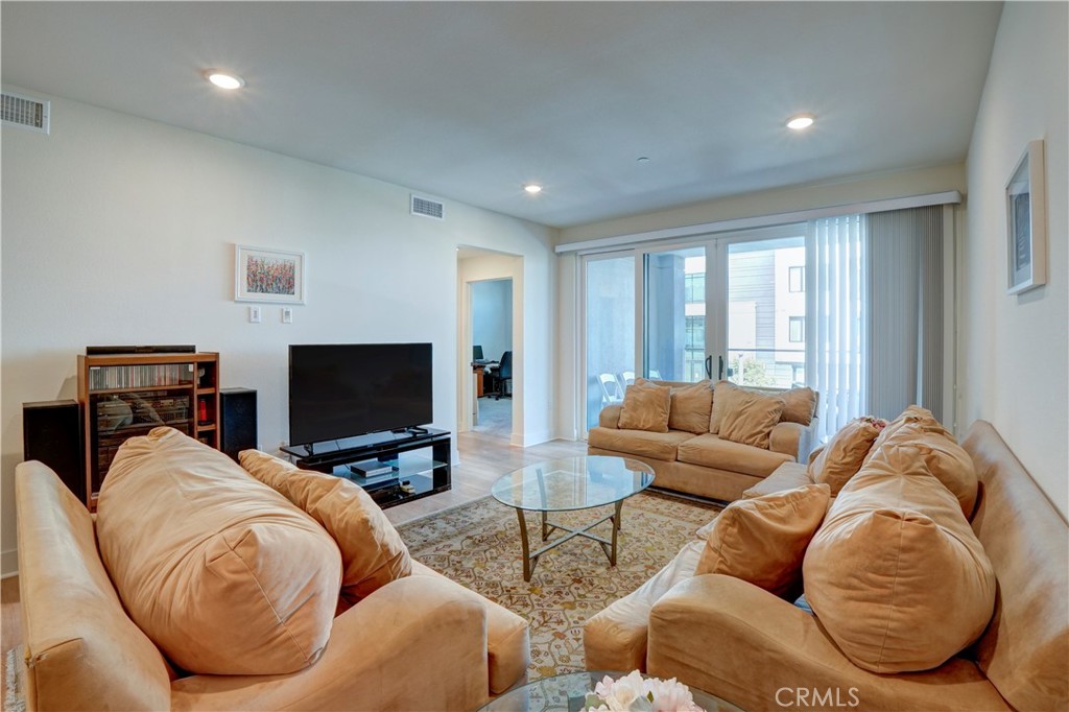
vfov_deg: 77.3
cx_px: 534
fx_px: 445
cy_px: 356
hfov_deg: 100.4
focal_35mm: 15
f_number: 11
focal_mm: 10
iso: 400
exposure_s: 1/10
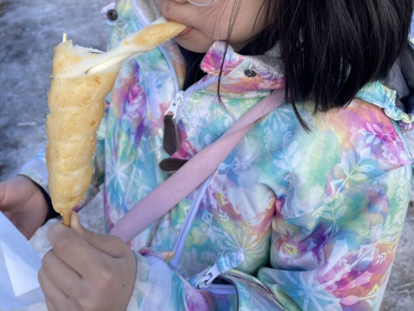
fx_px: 335
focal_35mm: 28
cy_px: 156
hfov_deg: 63.4
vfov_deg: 49.7
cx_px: 207
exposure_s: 1/412
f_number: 1.8
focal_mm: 3.99
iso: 20
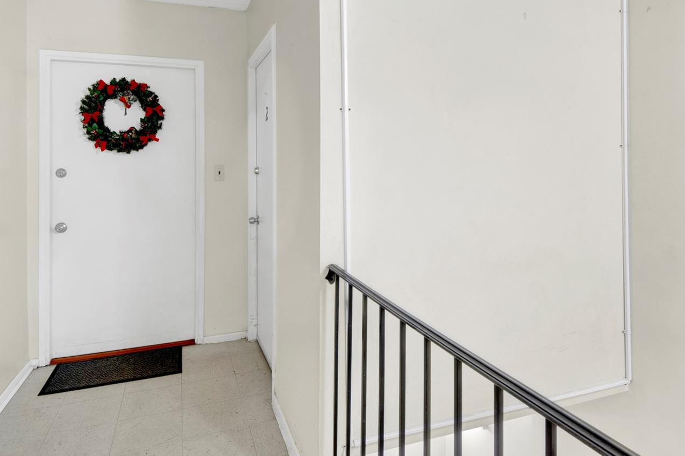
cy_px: 201
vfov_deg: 57.5
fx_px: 415
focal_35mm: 22
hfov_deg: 78.7
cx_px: 388
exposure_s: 2
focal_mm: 9
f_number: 8
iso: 100
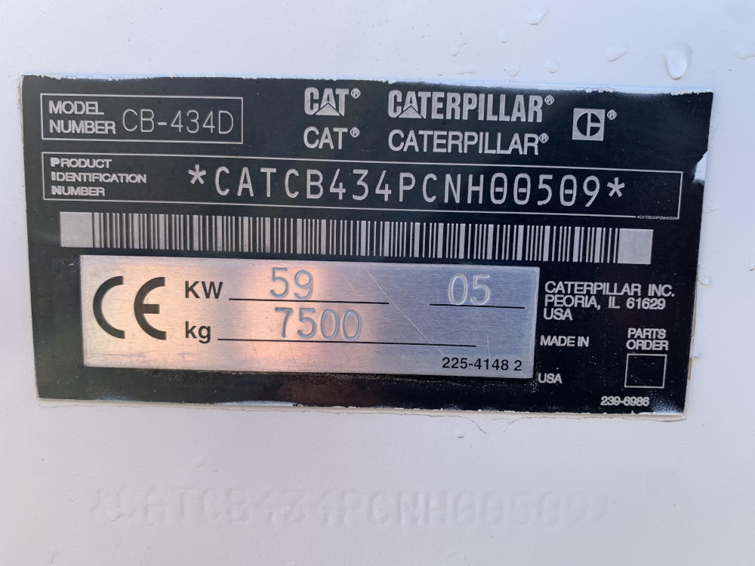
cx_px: 378
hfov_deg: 67.3
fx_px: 567
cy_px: 283
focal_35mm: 26
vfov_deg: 53.1
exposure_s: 1/429
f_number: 1.8
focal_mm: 4.25
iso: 25
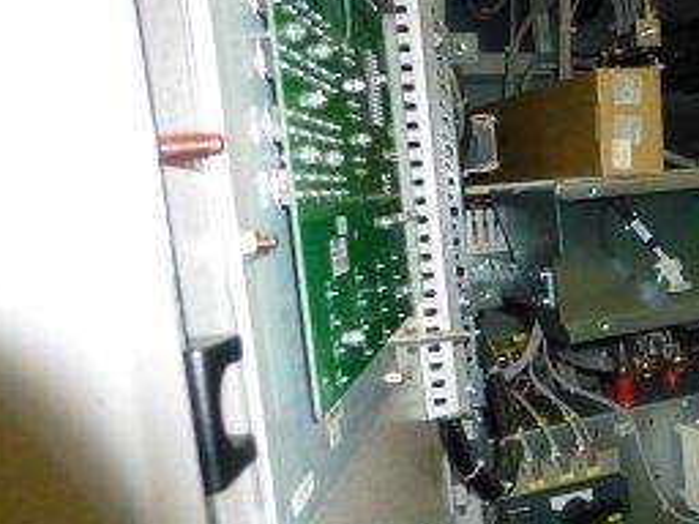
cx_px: 590
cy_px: 306
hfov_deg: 42.2
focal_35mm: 42
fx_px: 848
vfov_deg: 34.3
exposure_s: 1/60
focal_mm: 4.3
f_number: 3.3
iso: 800
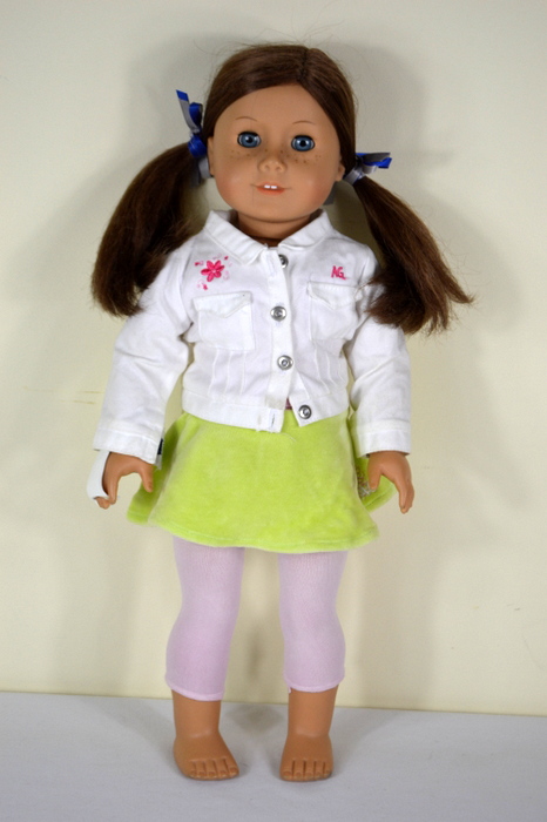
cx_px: 274
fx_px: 1506
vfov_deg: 30.5
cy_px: 411
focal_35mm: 66
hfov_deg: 20.6
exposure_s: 1/125
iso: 280
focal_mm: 44
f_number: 5.6
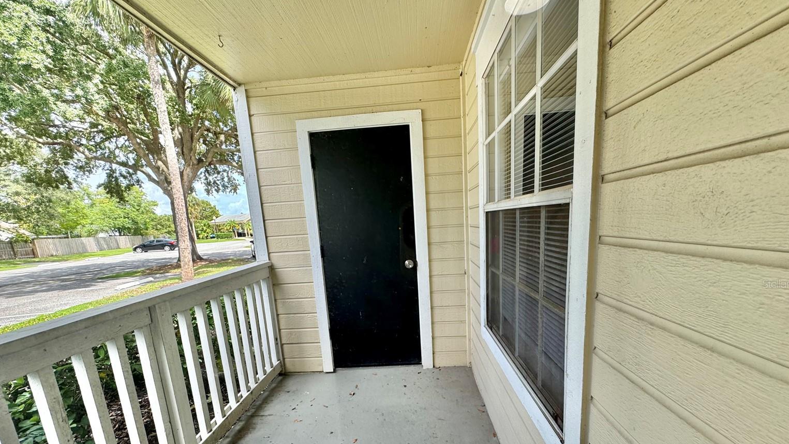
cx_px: 397
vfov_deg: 65.9
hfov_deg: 99.4
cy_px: 284
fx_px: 335
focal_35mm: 16
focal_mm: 2.22
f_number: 2.2
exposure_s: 1/165
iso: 40
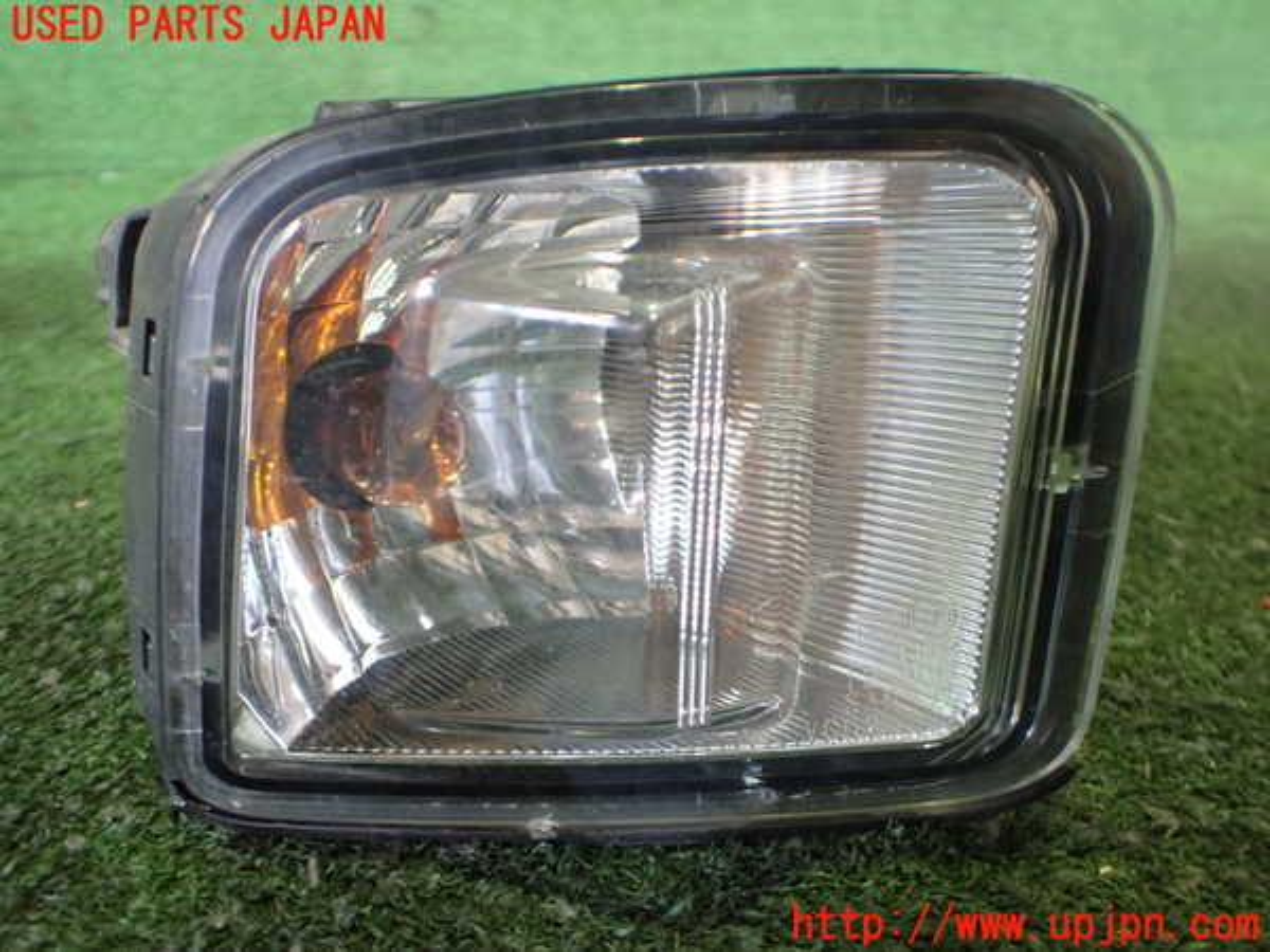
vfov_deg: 46.8
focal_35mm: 30
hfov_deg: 60.0
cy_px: 476
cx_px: 635
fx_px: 1101
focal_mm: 5.4
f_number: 2.3
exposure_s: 1/60
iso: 800
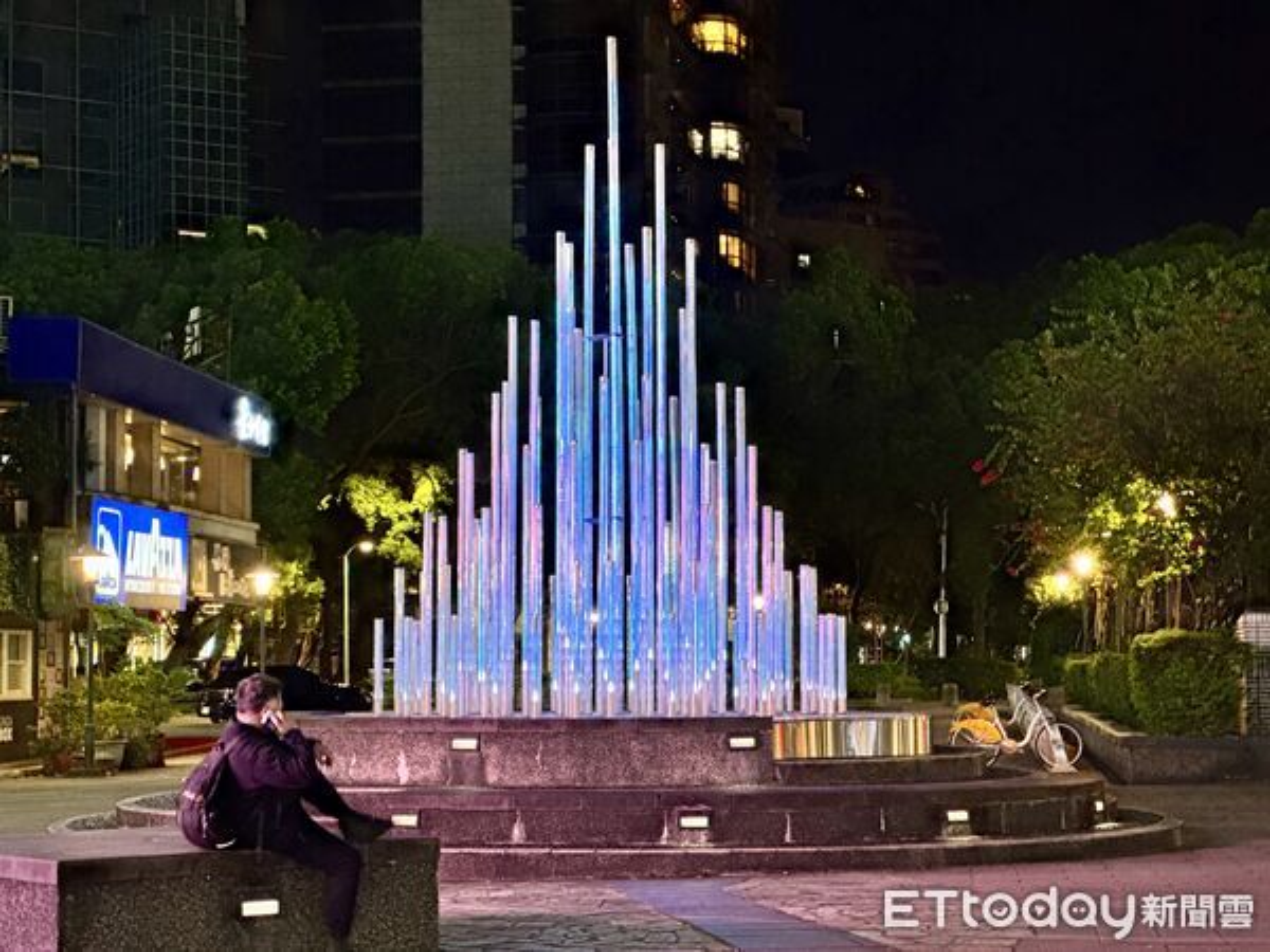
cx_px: 635
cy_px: 476
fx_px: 2825
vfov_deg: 19.1
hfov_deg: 25.3
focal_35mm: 77
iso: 1250
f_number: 2.8
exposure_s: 1/36
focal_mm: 9
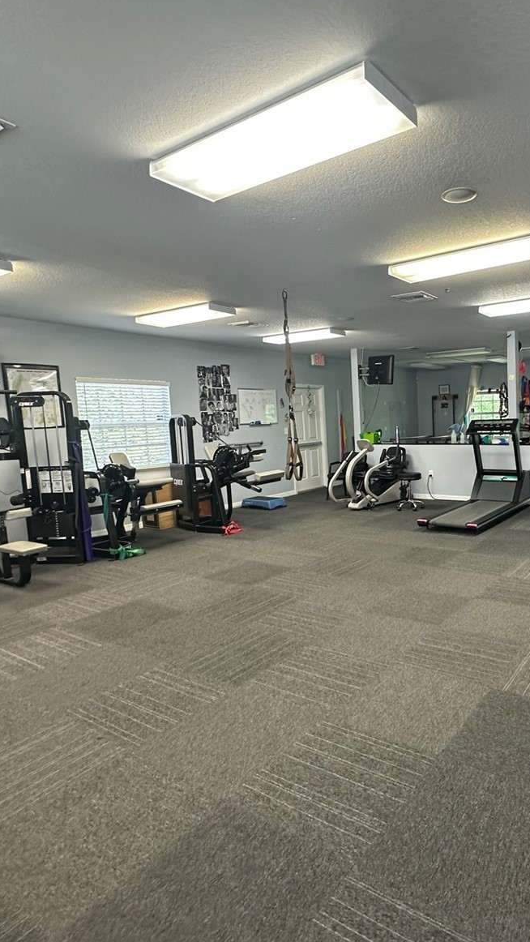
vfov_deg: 83.8
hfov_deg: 51.3
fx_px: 524
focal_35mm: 21
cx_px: 400
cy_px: 469
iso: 160
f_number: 2.2
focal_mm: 2.22
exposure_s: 1/60
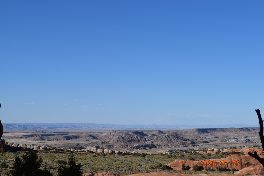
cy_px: 88
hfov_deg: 28.1
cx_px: 132
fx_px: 528
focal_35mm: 72
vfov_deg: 18.9
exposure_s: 1/400
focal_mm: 48
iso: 200
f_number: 10
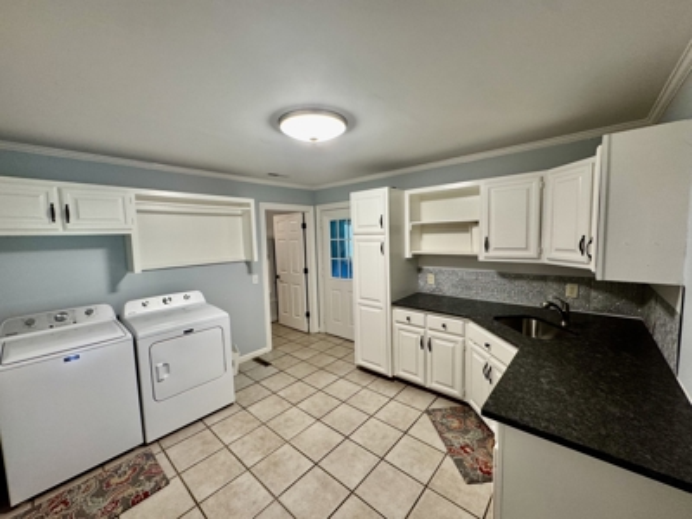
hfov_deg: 102.1
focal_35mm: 14
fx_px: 280
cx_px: 346
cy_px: 260
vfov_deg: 85.7
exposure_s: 1/60
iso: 160
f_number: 2.2
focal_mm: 2.22
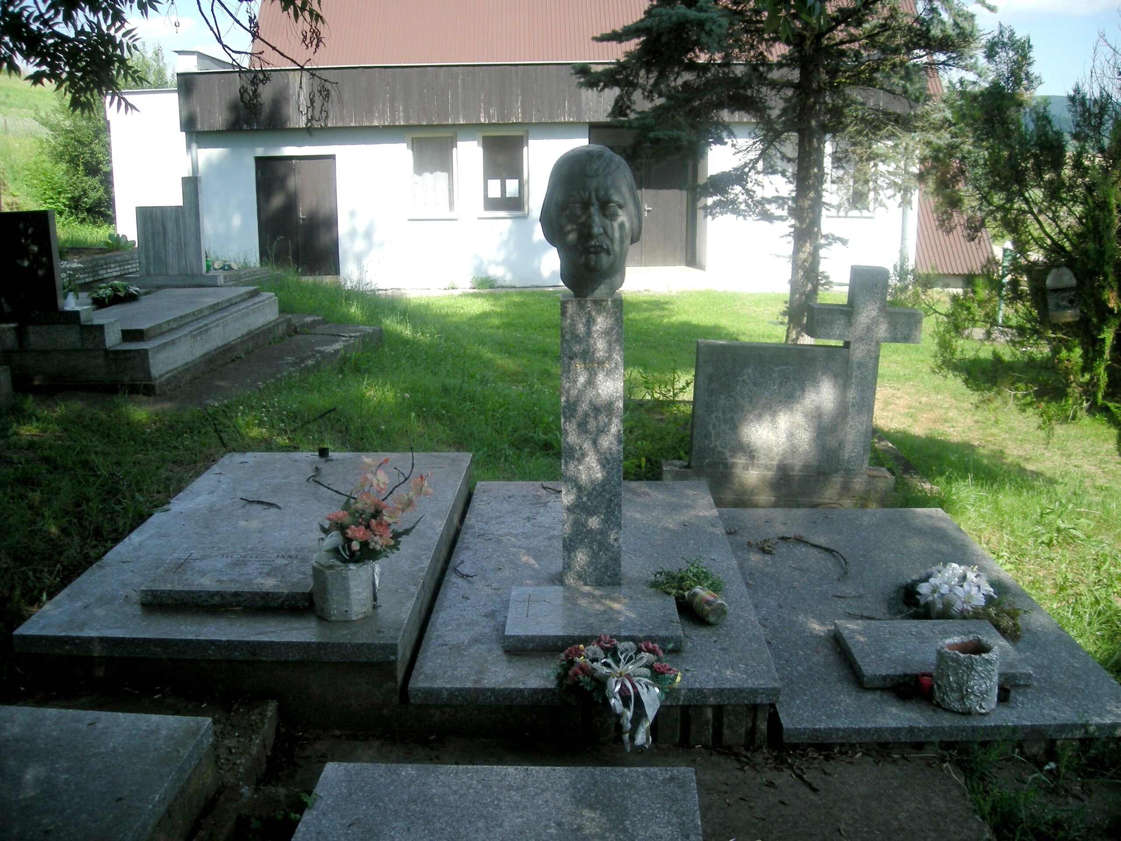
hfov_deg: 52.6
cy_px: 420
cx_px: 560
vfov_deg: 40.7
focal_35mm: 35
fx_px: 1133
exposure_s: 1/450
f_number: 2.8
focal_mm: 5.7
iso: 50
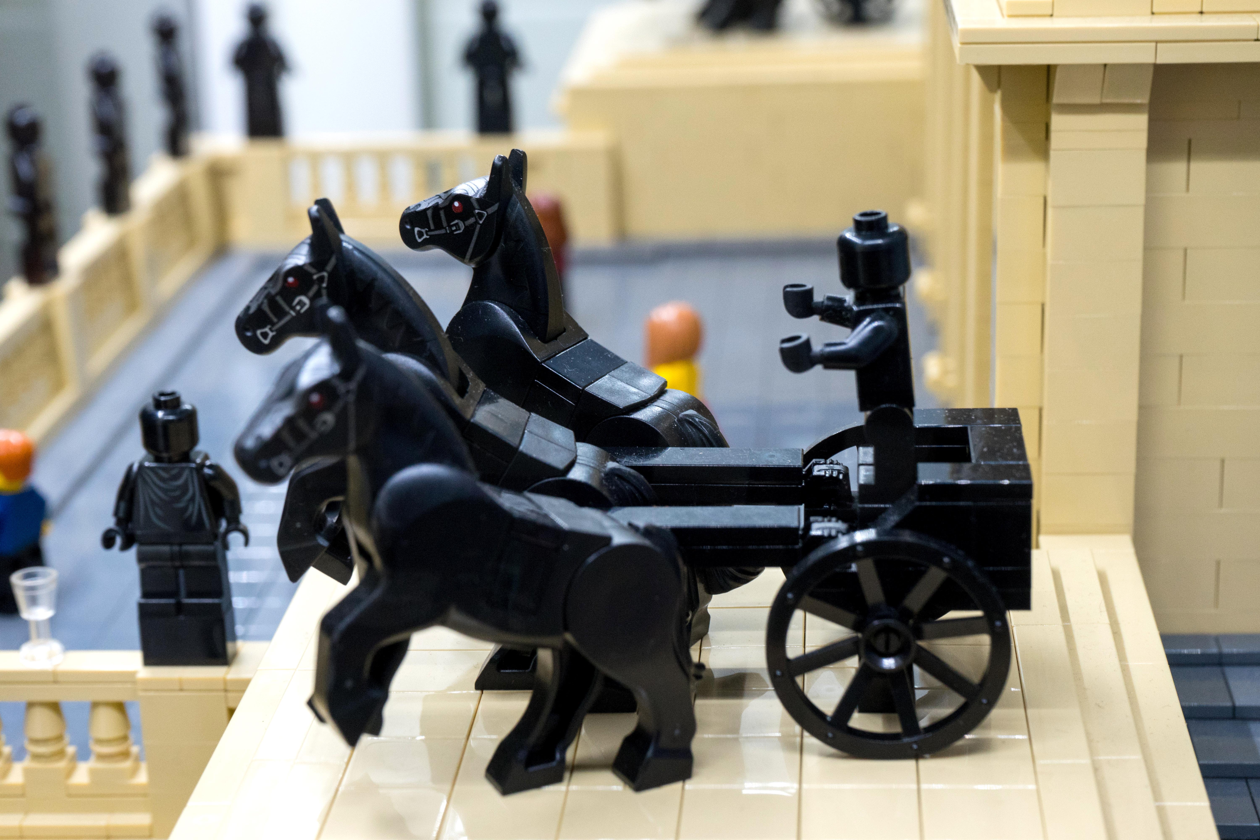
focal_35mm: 70
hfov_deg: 28.8
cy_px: 420
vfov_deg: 19.5
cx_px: 630
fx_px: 2450
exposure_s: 1/13
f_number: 11
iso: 1250
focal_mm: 70
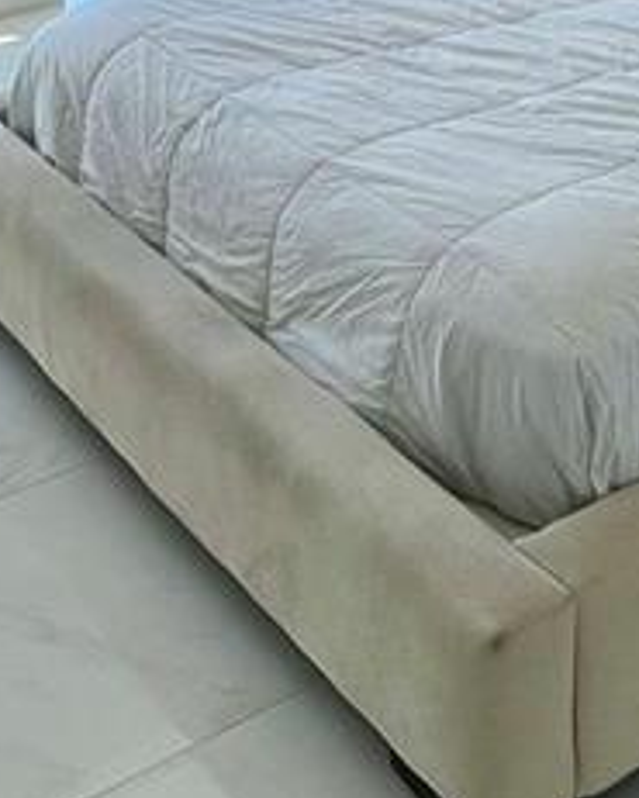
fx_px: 1559
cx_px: 394
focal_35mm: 66
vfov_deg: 25.3
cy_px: -204
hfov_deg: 23.1
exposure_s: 1/419
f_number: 1.8
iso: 32
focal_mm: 1.57
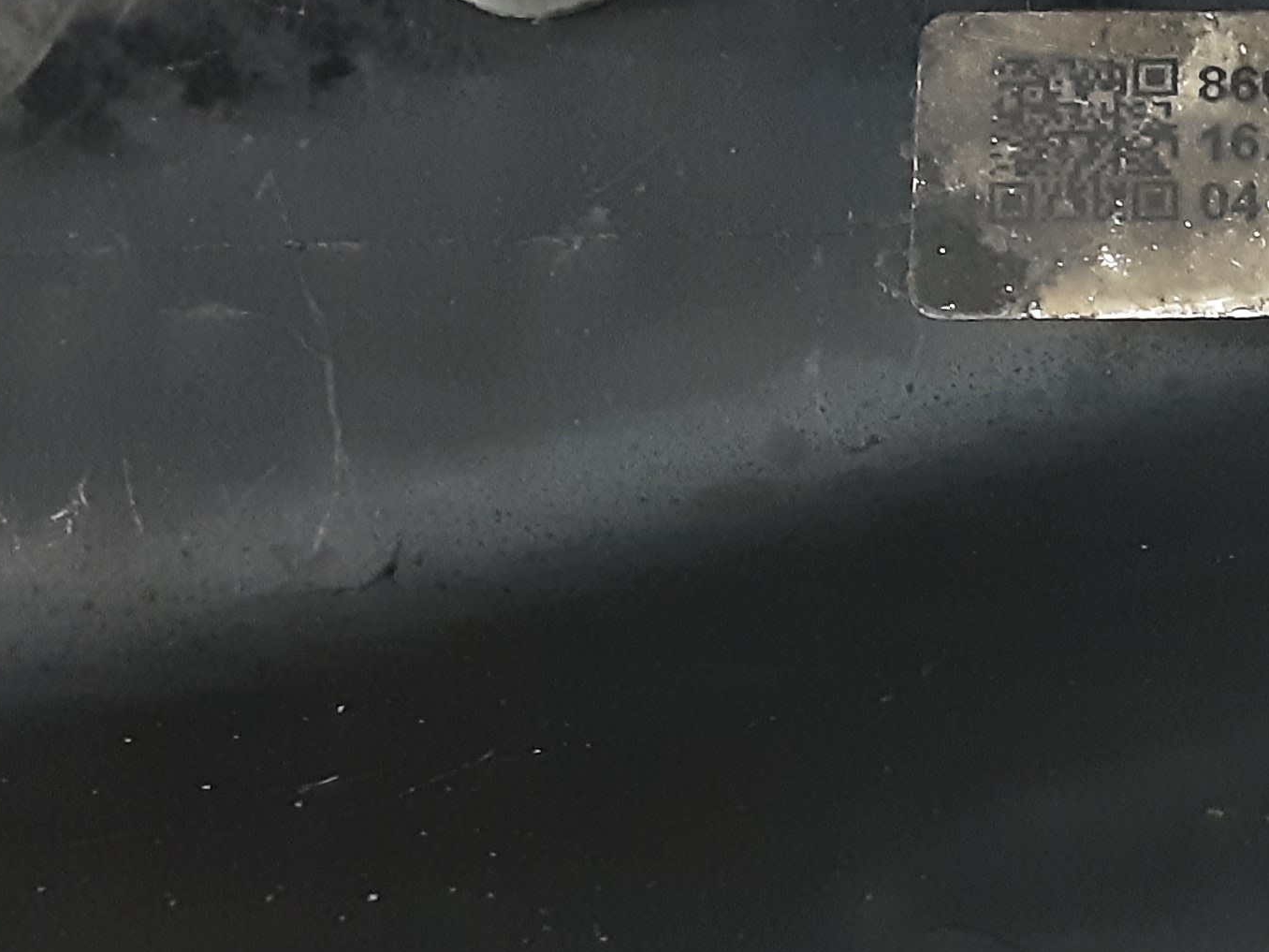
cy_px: 282
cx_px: 1320
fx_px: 2383
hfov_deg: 27.8
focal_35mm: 65
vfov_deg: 22.4
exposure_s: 1/20
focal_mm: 2.91
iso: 500
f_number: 1.9
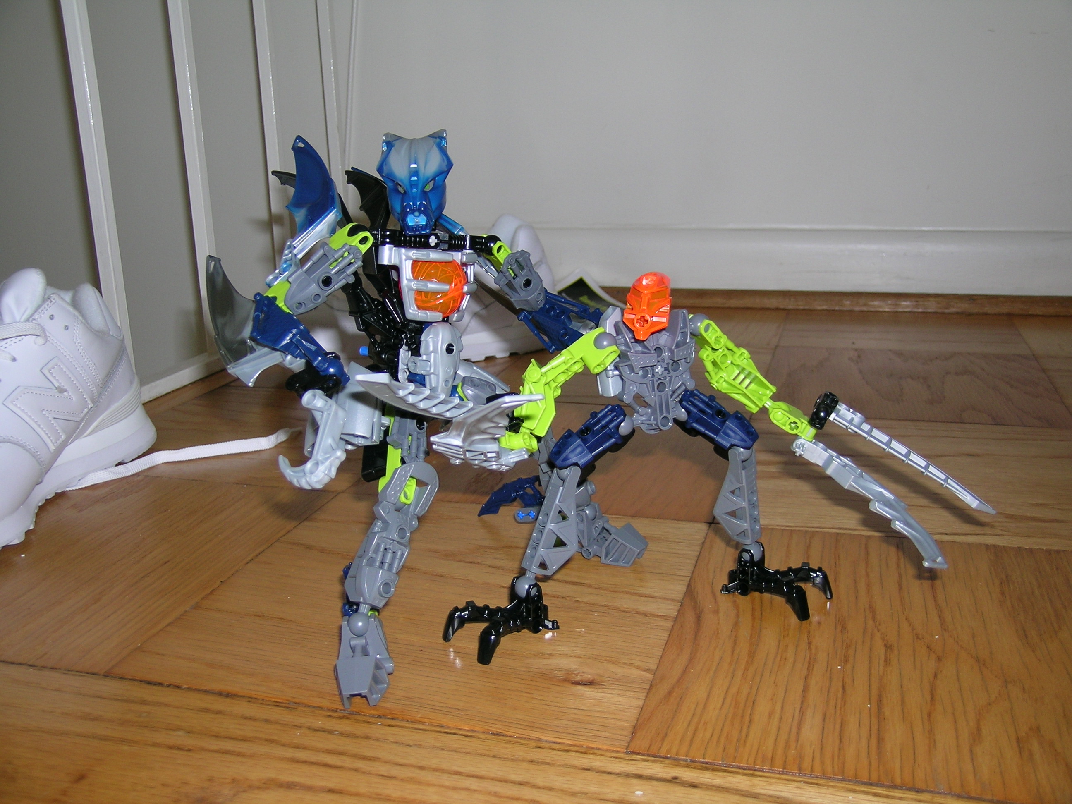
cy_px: 402
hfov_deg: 52.6
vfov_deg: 40.7
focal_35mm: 35
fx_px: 1084
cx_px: 536
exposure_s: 1/60.1
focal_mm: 7.2
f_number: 3
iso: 50
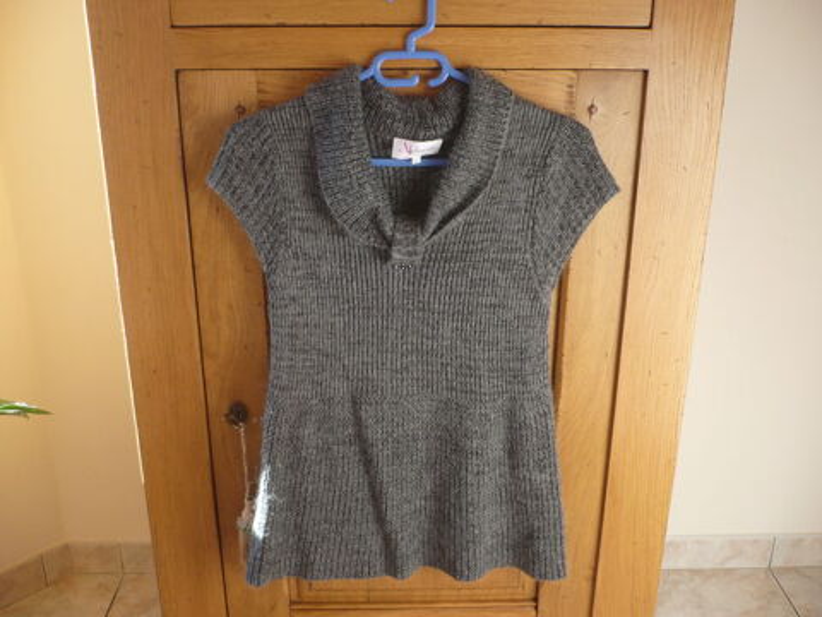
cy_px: 308
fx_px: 831
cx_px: 411
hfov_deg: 52.6
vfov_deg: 40.7
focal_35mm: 35
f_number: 2.8
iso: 100
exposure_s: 1/60
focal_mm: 5.8
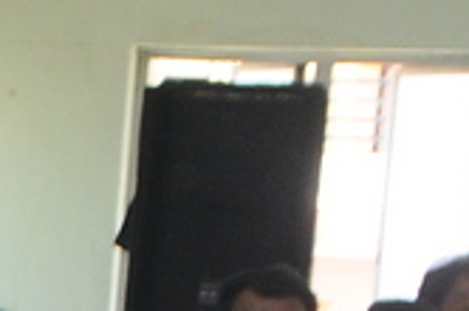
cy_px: 625
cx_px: -992
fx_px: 2705
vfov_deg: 6.4
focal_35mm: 208
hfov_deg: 8.2
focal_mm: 18
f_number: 5.6
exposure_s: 1/125
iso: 500
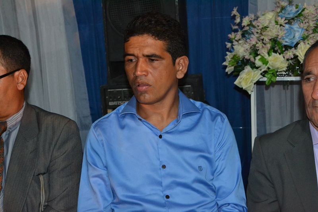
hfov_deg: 35.1
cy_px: 106
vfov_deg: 23.8
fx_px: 503
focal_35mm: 57
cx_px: 159
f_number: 5
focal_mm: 38
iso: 3200
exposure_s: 1/60
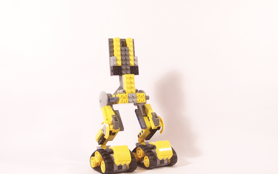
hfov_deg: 36.9
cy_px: 88
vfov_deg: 23.5
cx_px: 140
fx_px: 417
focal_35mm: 55
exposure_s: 1/10
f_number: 4
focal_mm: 8.5
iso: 100
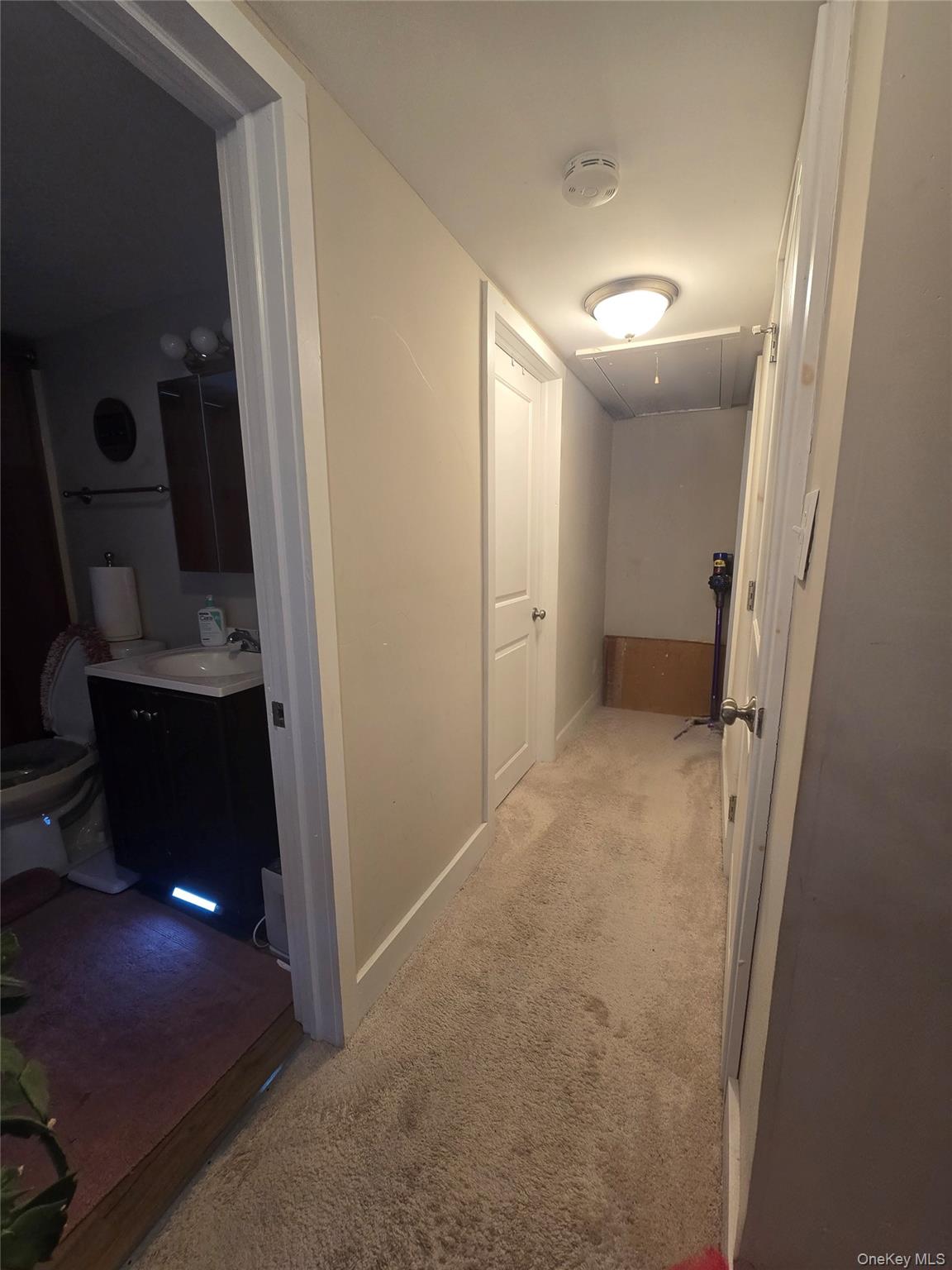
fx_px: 477
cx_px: 476
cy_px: 635
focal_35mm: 13
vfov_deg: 106.2
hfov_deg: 89.9
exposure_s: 1/60
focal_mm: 2.2
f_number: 2.2
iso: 160
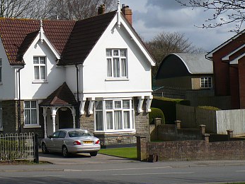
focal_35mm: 100
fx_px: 707
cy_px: 38
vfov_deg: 14.7
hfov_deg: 19.5
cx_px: 50
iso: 100
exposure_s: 1/320
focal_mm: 8.9
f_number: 9
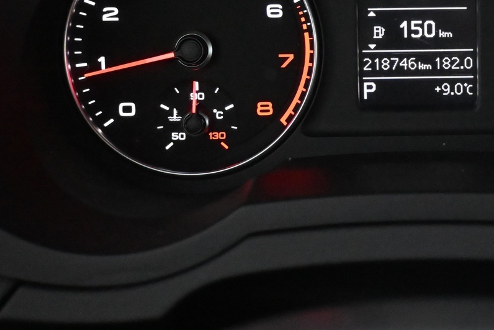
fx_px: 817
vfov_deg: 22.4
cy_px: 56
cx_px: 420
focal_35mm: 60
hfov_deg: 32.4
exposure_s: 1/60
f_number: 3.8
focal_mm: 19.5
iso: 8000
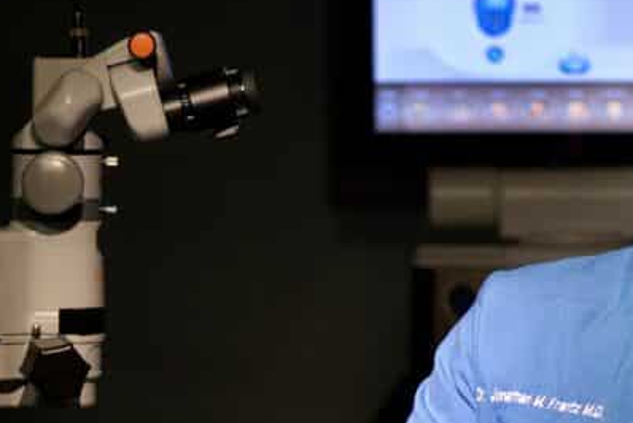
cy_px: 232
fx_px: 5348
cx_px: 468
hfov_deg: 6.8
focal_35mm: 304
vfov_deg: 4.5
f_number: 2.8
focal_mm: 105
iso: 400
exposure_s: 1/60
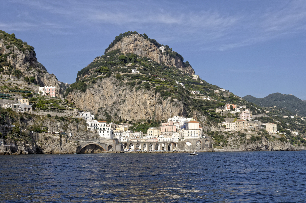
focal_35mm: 52
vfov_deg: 25.7
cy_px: 102
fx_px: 446
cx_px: 153
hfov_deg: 37.9
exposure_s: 1/200
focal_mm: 35
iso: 200
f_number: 16
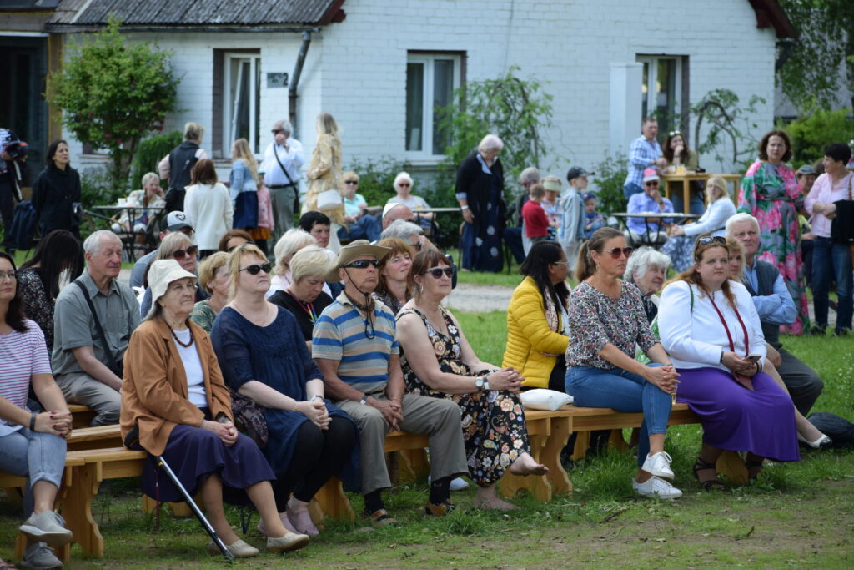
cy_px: 285
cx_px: 427
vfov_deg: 8.3
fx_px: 3914
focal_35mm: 165
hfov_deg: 12.5
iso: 800
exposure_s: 1/1000
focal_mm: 110
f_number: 4.8
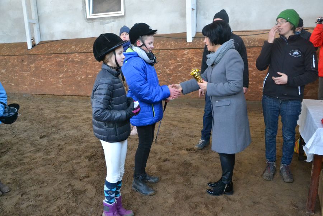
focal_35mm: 32
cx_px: 162
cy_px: 108
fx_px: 283
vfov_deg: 41.7
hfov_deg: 59.5
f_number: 3.8
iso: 3200
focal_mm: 21
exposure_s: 1/200
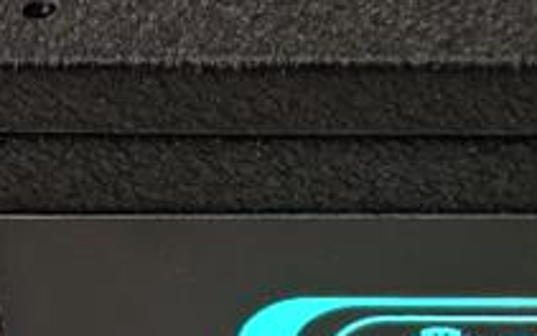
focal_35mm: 161
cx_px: 753
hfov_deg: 12.5
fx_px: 2357
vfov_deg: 8.1
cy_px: -31
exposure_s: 1/18
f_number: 1.85
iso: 404
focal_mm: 6.78
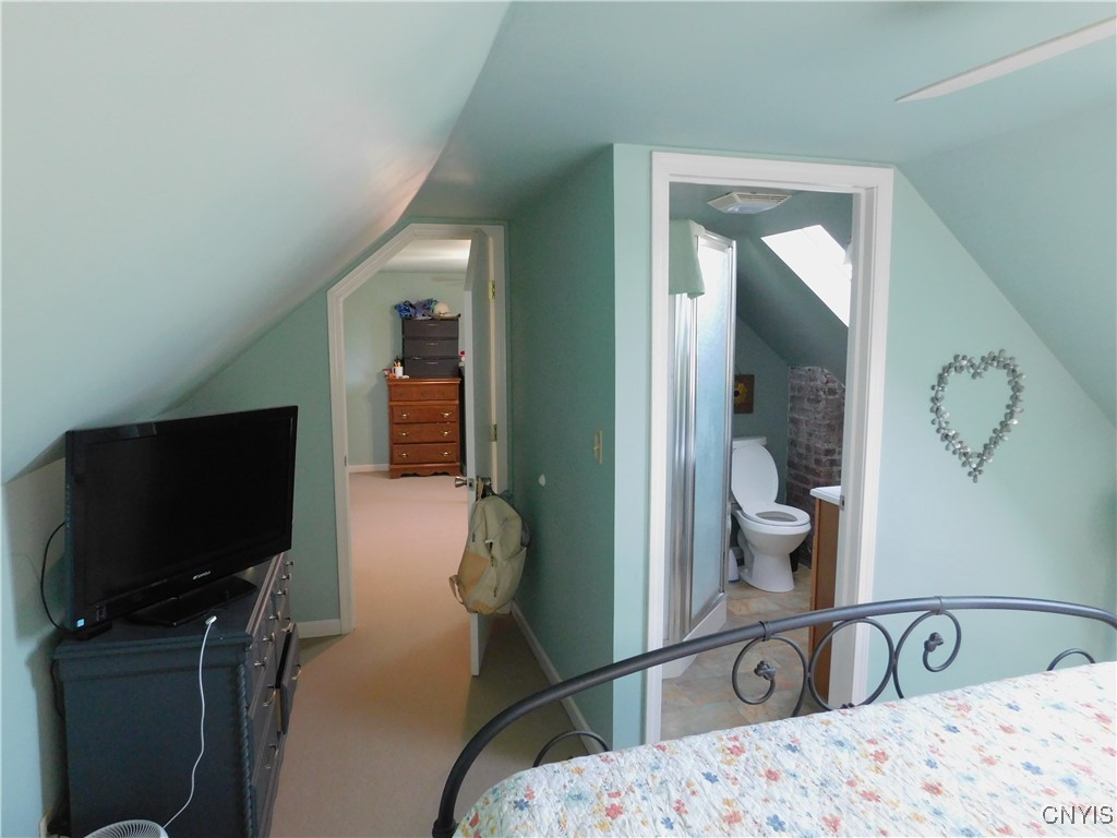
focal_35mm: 23
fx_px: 742
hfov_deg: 73.9
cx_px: 558
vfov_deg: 58.9
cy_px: 419
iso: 400
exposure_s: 1/30
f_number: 3
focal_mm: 4
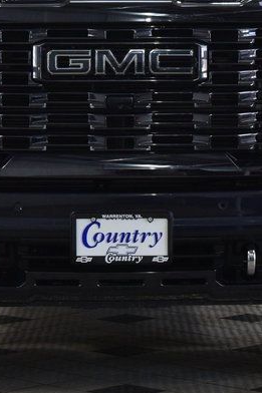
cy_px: 117
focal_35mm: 137
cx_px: 119
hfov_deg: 10.0
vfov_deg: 14.9
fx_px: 1500
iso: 1600
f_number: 6.3
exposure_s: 1/60
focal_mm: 35
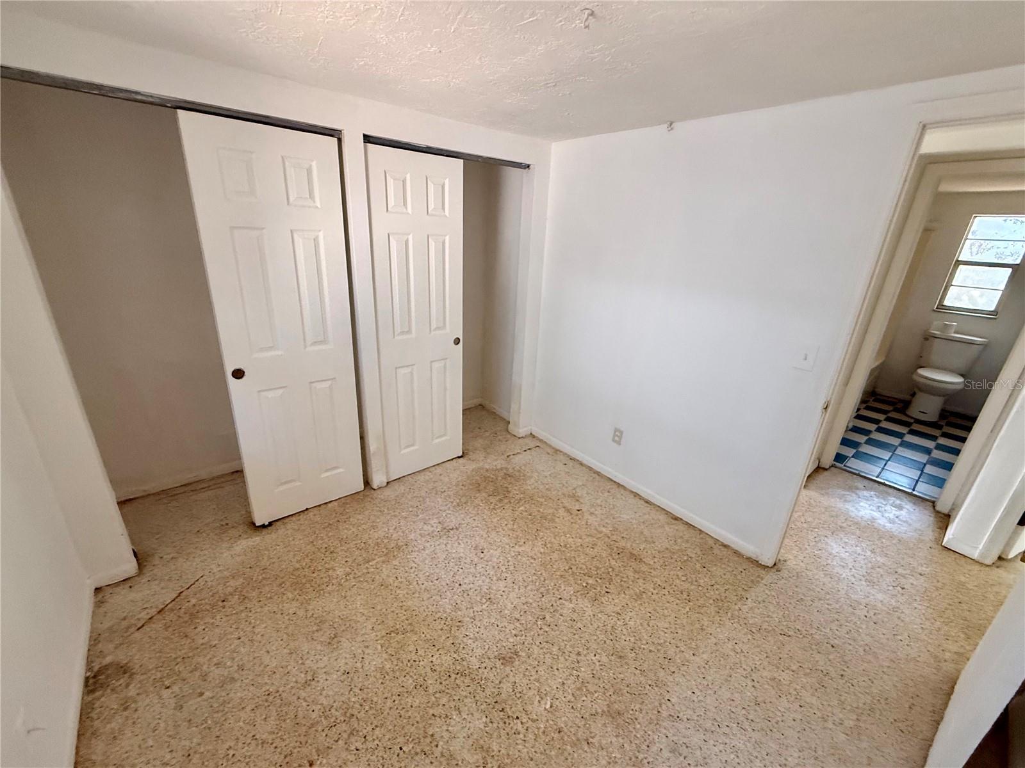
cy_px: 384
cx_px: 512
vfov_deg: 85.7
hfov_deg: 102.1
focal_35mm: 14
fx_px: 415
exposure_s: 1/85
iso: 320
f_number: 2.2
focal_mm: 2.22
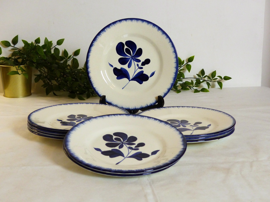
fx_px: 452
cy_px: 101
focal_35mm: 58
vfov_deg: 25.2
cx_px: 135
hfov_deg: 33.2
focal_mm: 9.9
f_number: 2.8
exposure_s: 1/60
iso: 400
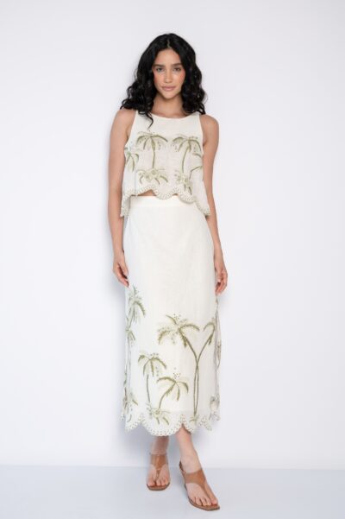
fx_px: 720
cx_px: 172
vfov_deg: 39.6
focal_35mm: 50
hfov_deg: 27.0
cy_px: 260
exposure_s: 1/125
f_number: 4.5
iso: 200
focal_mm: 50
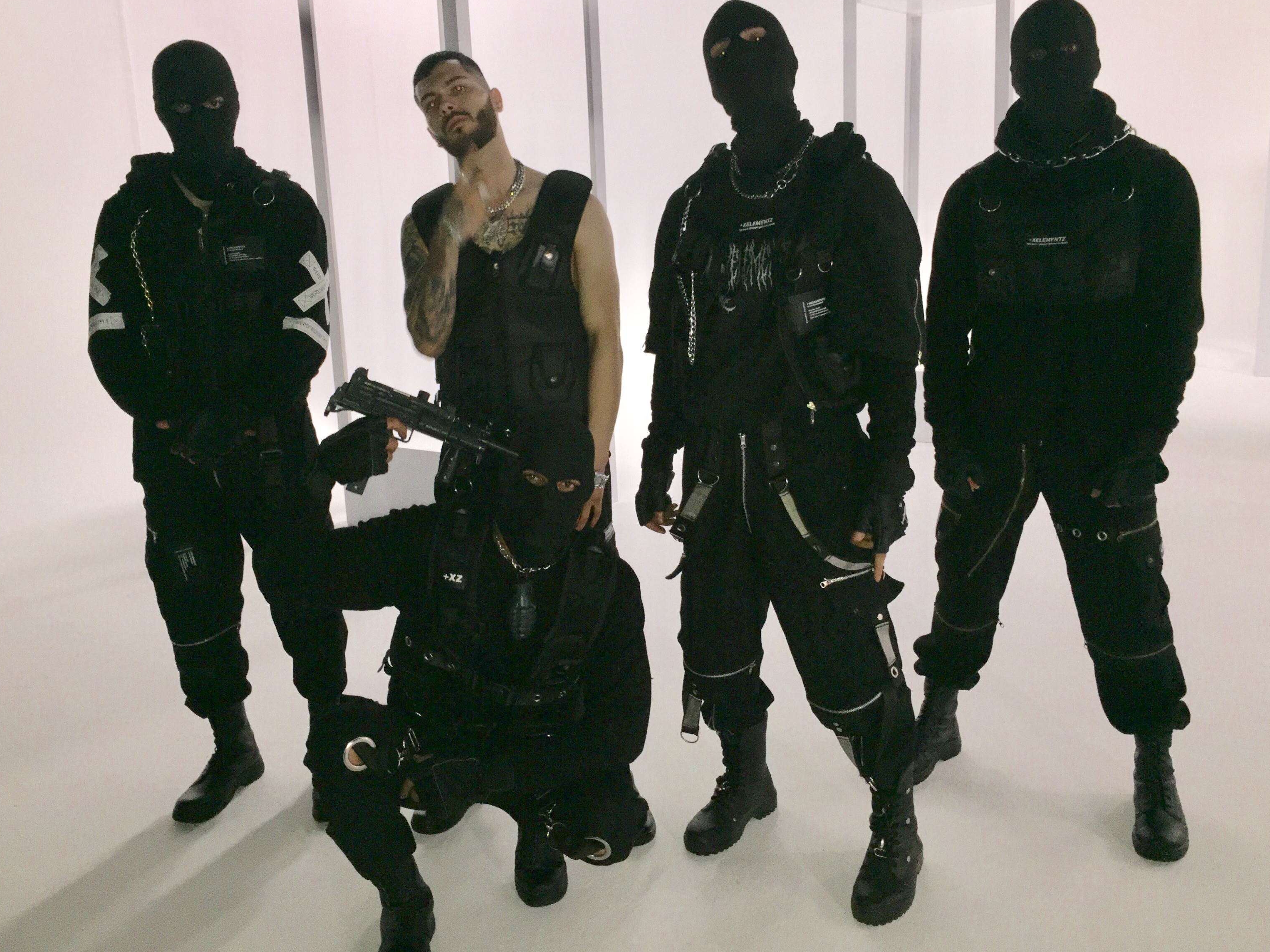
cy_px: 449
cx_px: 620
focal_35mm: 31
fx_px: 1137
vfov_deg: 45.4
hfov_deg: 58.3
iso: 50
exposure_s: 1/33
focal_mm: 4.15
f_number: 2.2
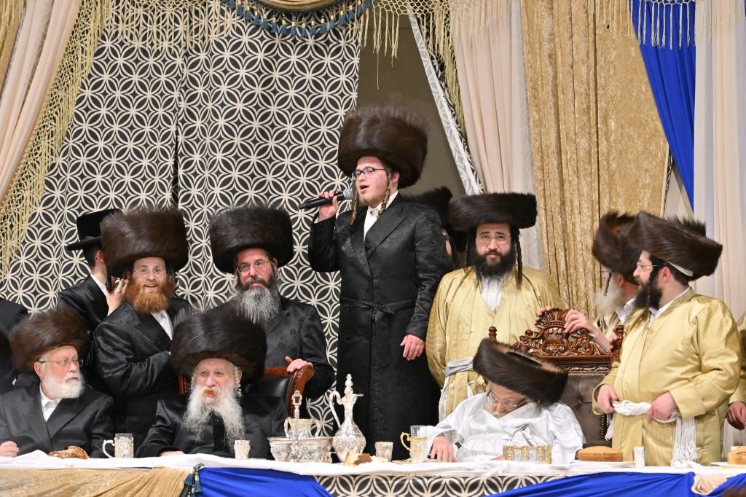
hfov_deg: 9.5
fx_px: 4495
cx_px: 373
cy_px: 248
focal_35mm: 217
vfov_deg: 6.3
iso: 500
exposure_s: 1/200
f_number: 2.8
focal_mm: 145
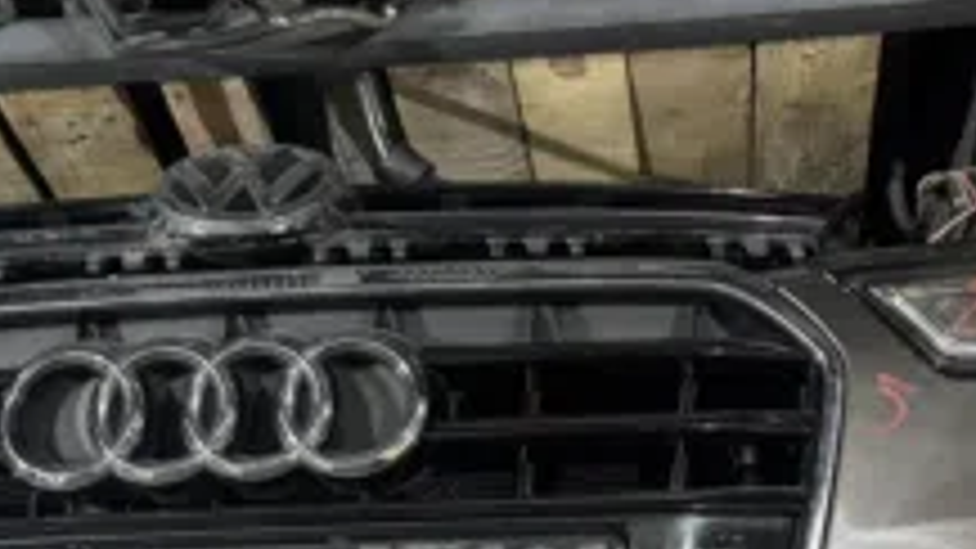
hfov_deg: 27.5
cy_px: 338
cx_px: 387
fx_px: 1992
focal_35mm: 77
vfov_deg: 15.7
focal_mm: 6.76
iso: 800
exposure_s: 1/33
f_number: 1.78
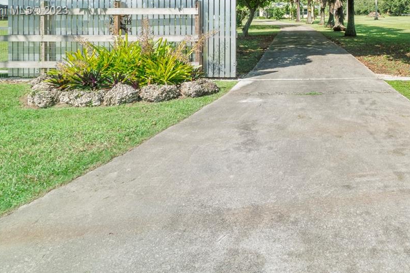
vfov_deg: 39.4
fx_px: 342
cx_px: 314
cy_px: 11
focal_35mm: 30
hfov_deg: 58.3
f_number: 11
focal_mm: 10
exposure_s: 1/125
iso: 100
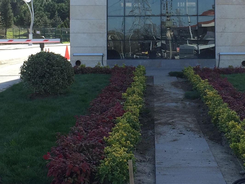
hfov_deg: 21.9
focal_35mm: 89
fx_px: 630
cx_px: 166
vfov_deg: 16.4
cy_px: 22
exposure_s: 1/581
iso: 32
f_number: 2.2
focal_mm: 4.15
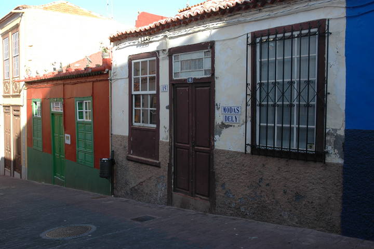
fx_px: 374
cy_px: 124
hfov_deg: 53.2
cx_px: 187
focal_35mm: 36
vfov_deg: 36.8
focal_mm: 24
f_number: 7.1
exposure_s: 1/200
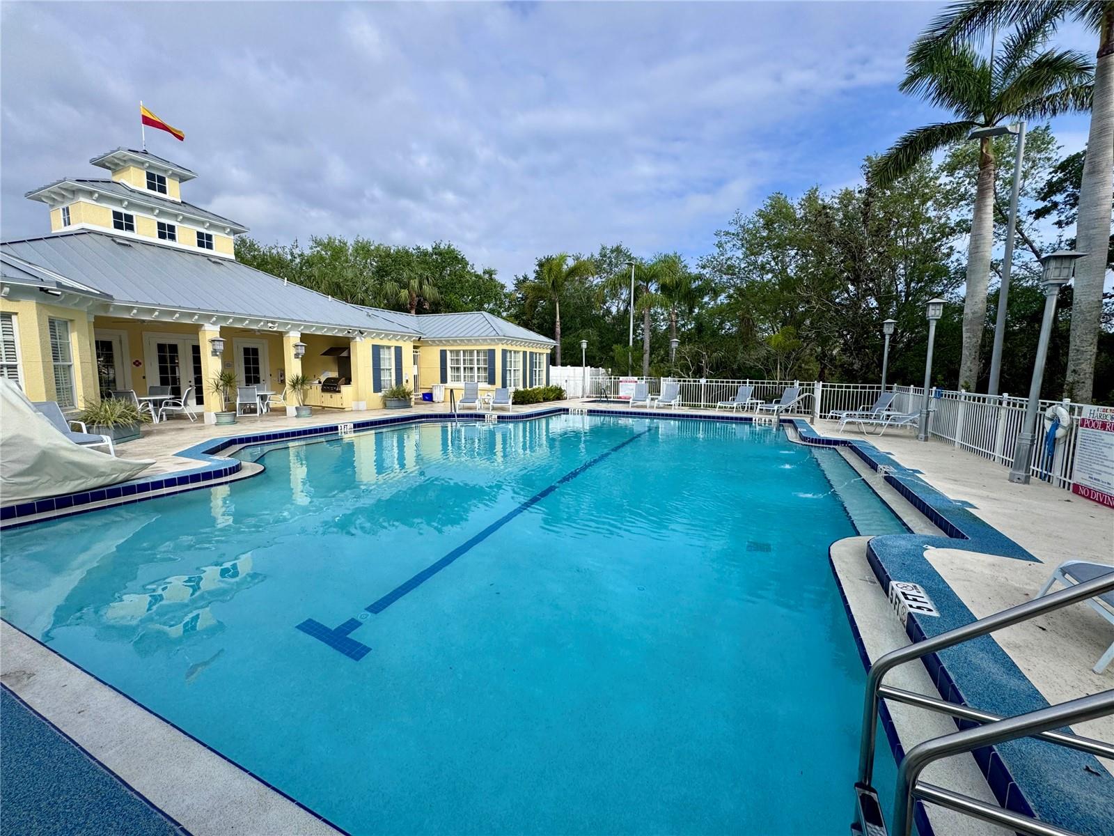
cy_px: 418
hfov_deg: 102.1
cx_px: 557
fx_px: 451
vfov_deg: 85.7
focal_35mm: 14
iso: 50
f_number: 2.2
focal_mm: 2.22
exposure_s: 1/2028
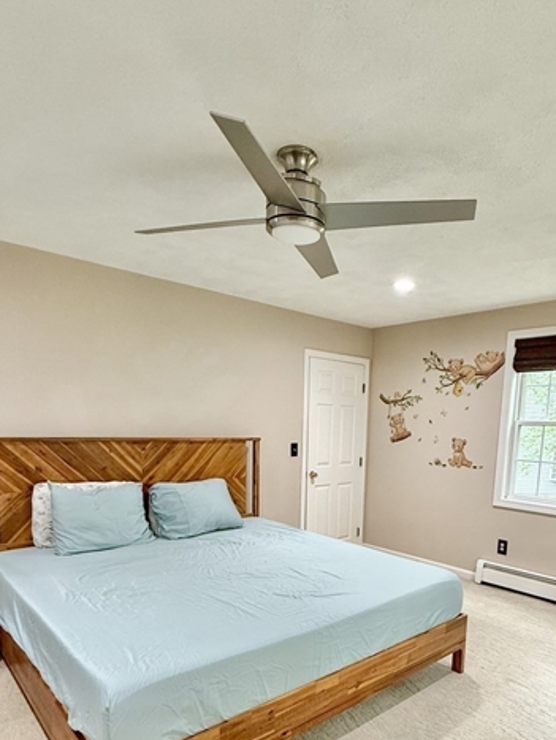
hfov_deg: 58.6
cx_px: 325
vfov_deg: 71.3
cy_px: 504
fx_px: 492
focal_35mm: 23
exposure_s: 1/60
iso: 250
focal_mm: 2.22
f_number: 2.2
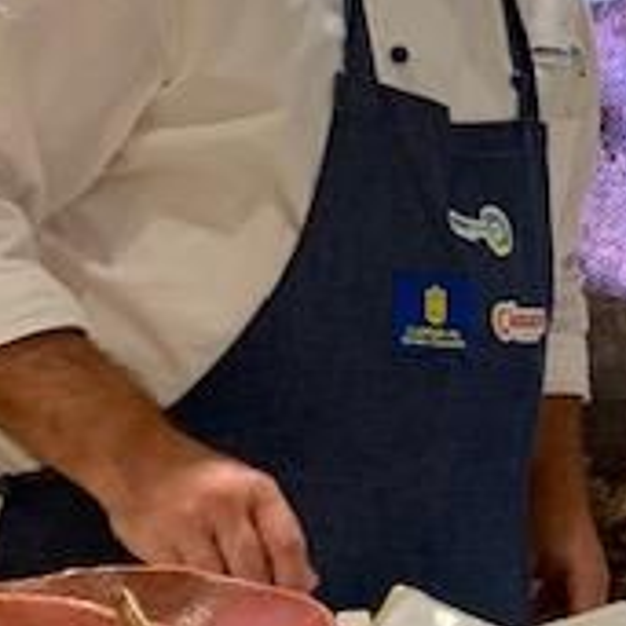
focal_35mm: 86
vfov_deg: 20.1
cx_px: 860
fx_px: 1760
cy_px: 399
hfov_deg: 18.5
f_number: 1.8
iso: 80
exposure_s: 1/50
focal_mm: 4.25
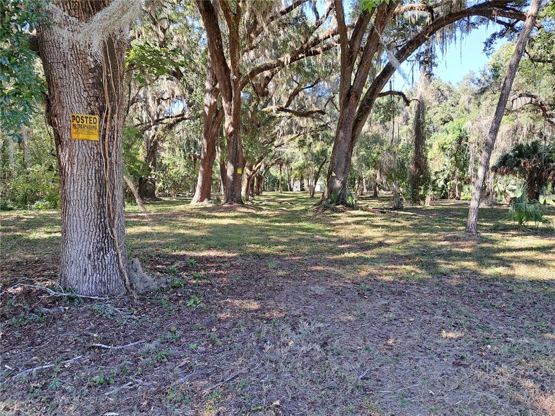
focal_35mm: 24
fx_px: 385
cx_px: 278
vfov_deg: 56.8
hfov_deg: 71.6
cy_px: 208
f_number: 1.8
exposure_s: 1/120
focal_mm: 5.23
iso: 50
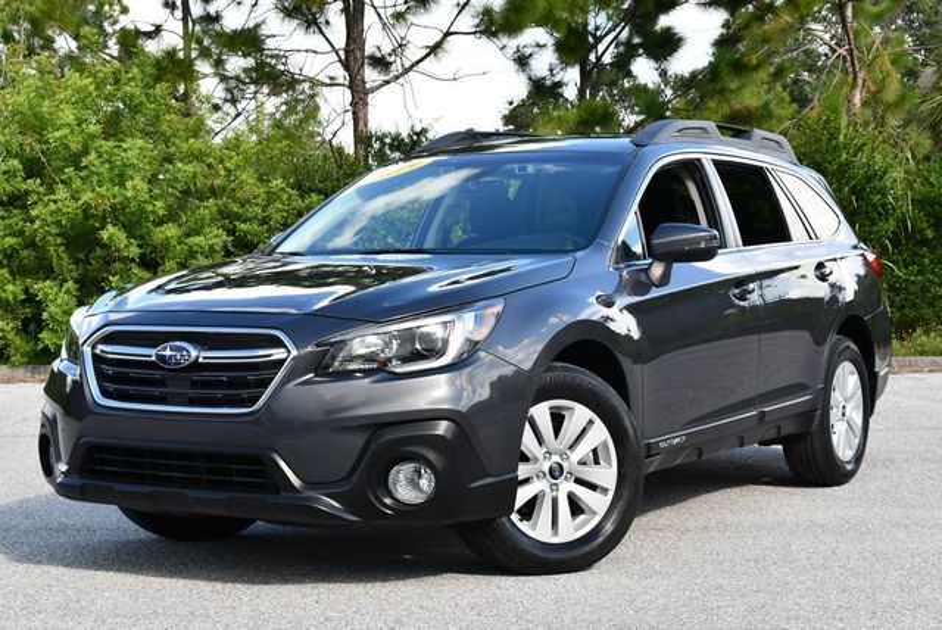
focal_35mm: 64
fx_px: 1676
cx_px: 471
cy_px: 315
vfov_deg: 21.3
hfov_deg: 31.4
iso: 200
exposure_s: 1/250
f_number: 7.1
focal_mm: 32
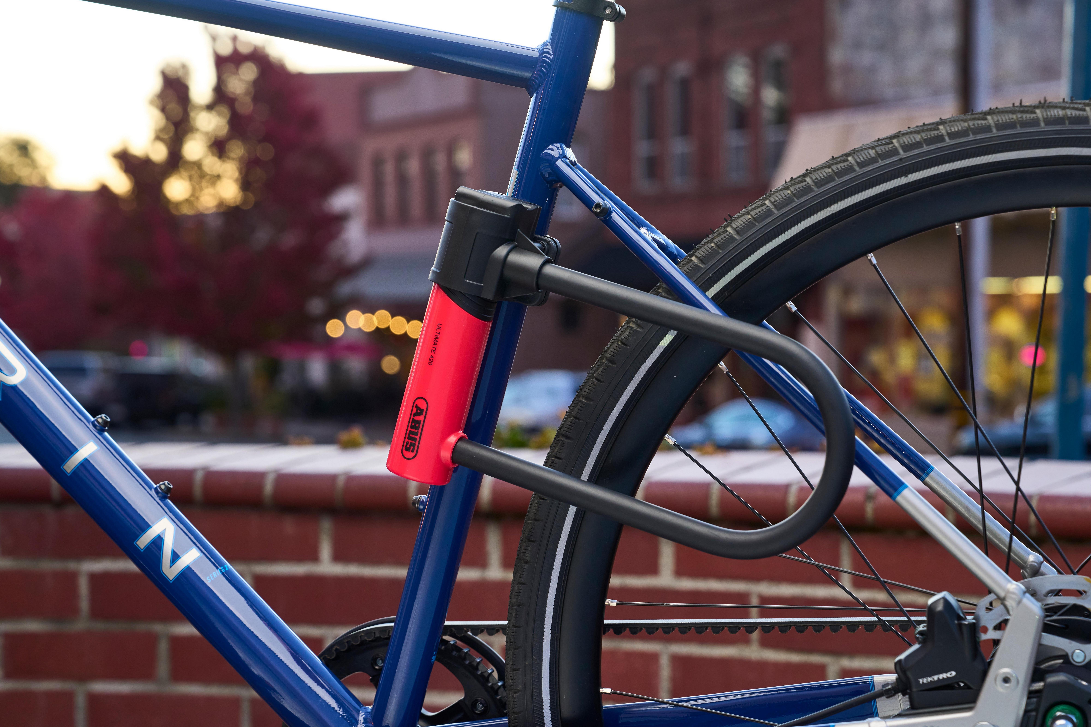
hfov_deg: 28.8
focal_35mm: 70
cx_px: 546
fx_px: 2121
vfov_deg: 19.5
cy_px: 364
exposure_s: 1/60
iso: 800
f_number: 5.6
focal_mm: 70
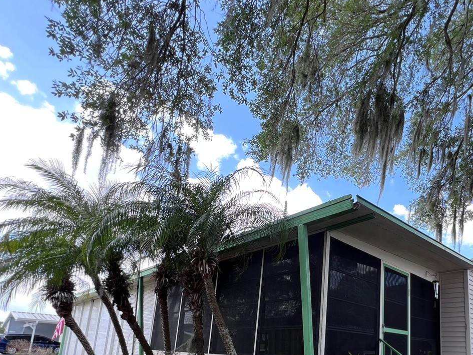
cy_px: 294
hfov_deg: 71.7
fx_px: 301
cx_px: 348
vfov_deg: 55.8
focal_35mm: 22
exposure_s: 1/158
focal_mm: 1.57
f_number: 1.8
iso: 32
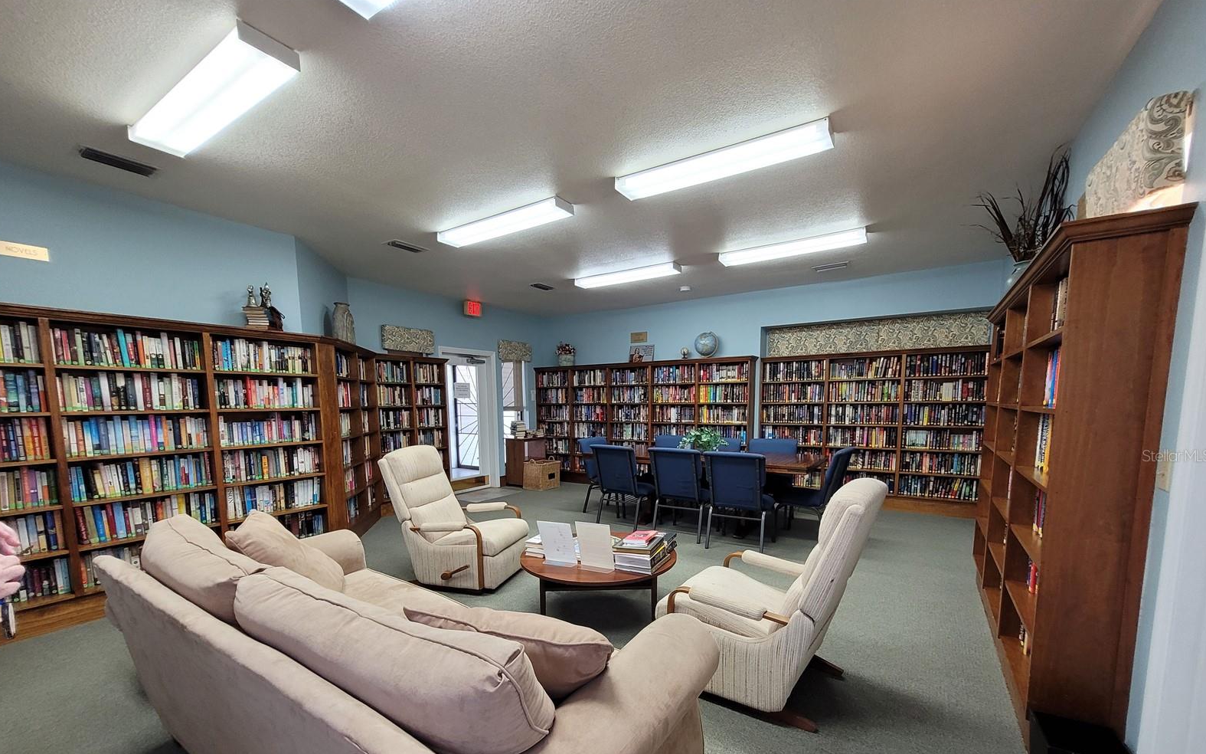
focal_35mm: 14
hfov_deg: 105.3
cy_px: 455
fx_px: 460
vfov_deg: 77.7
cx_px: 602
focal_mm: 1.74
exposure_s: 1/60
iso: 160
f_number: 2.2
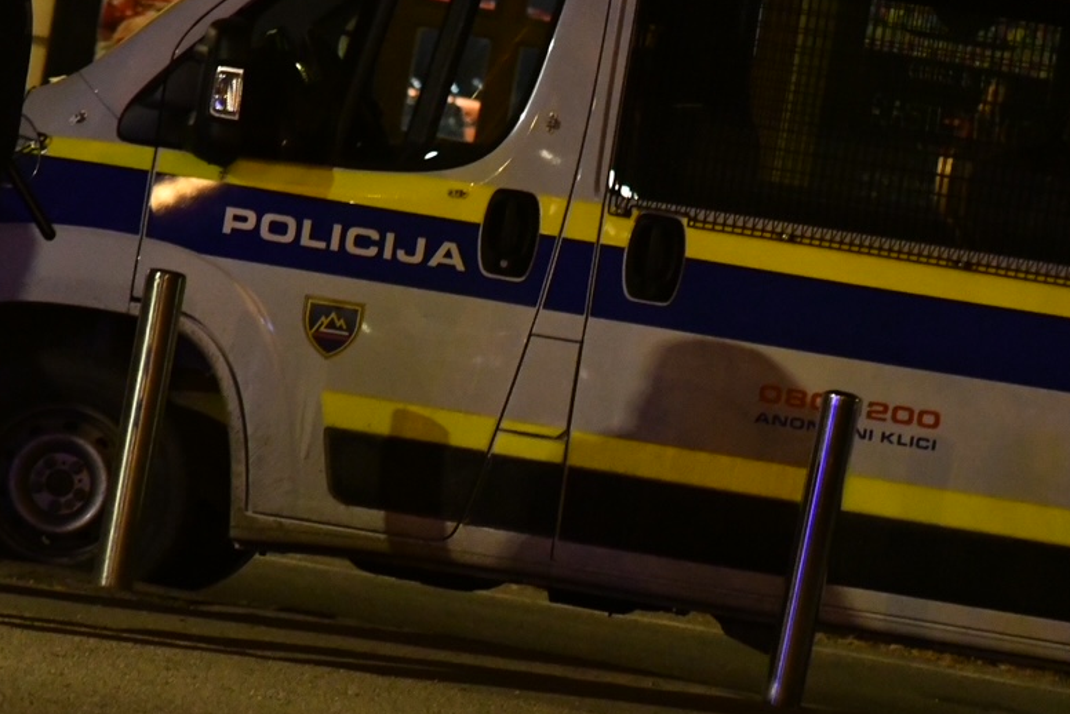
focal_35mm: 495
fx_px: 14717
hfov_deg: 4.2
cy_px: 416
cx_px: 539
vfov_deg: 2.8
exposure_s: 1/60
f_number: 3.2
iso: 6400
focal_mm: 200
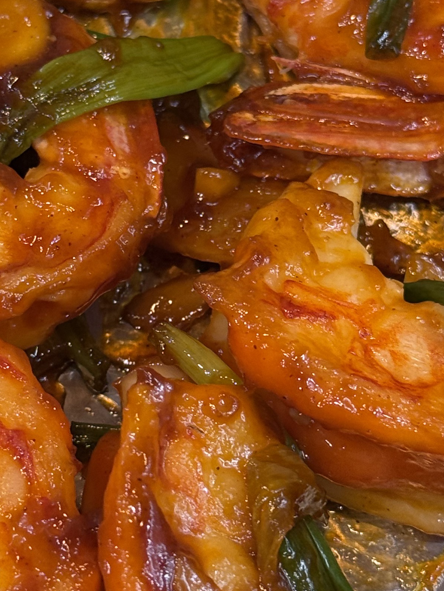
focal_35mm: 122
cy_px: 177
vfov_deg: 16.1
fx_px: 2086
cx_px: 115
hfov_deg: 12.1
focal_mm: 6.76
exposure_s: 1/60
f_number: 1.78
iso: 160
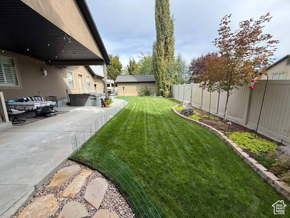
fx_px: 117
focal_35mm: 14
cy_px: 109
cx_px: 145
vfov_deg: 85.7
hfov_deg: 102.1
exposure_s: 1/709
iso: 50
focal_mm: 2.22
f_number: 2.2
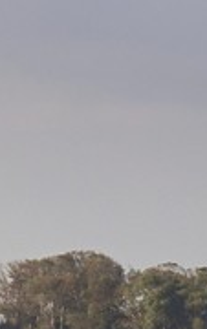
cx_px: 1418
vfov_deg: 1.2
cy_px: 764
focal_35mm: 1809
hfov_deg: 0.7
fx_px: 16277
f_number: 10
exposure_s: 1/250
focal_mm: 200
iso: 200
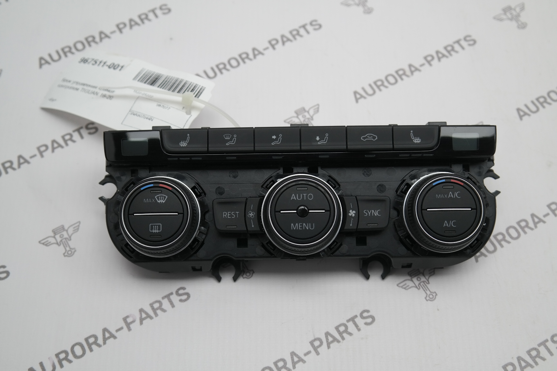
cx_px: 278
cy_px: 186
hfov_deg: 42.7
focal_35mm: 46
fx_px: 712
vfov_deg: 29.2
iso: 200
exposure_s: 1/60
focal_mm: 30
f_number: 4.5
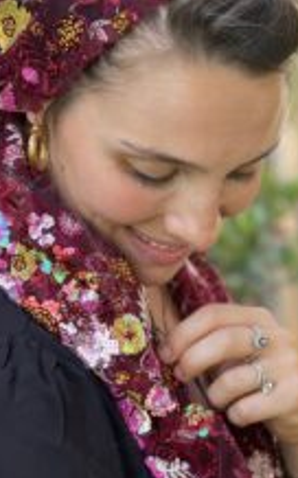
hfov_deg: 12.9
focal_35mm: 101
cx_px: 169
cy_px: 191
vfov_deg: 20.6
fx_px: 1314
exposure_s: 1/122
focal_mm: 6
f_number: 2
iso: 64
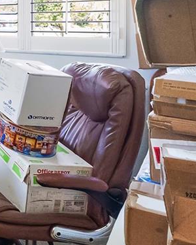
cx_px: -134
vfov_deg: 36.7
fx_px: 348
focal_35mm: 48
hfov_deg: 22.4
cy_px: 32
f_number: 9.5
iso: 12800
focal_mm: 12
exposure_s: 1/30
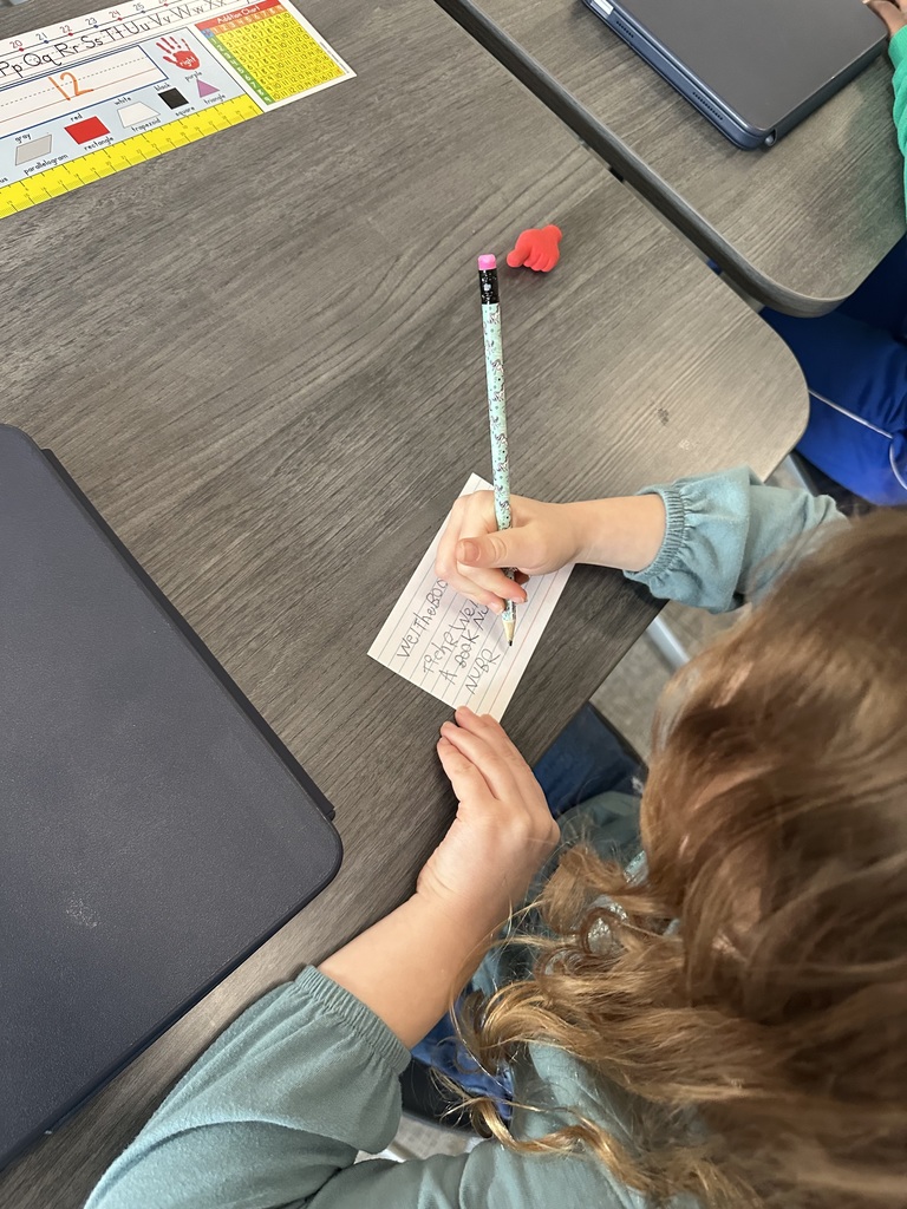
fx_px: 838
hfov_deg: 56.8
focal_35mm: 24
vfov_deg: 71.6
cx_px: 454
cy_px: 604
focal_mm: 6.86
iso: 500
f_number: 1.78
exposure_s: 1/60
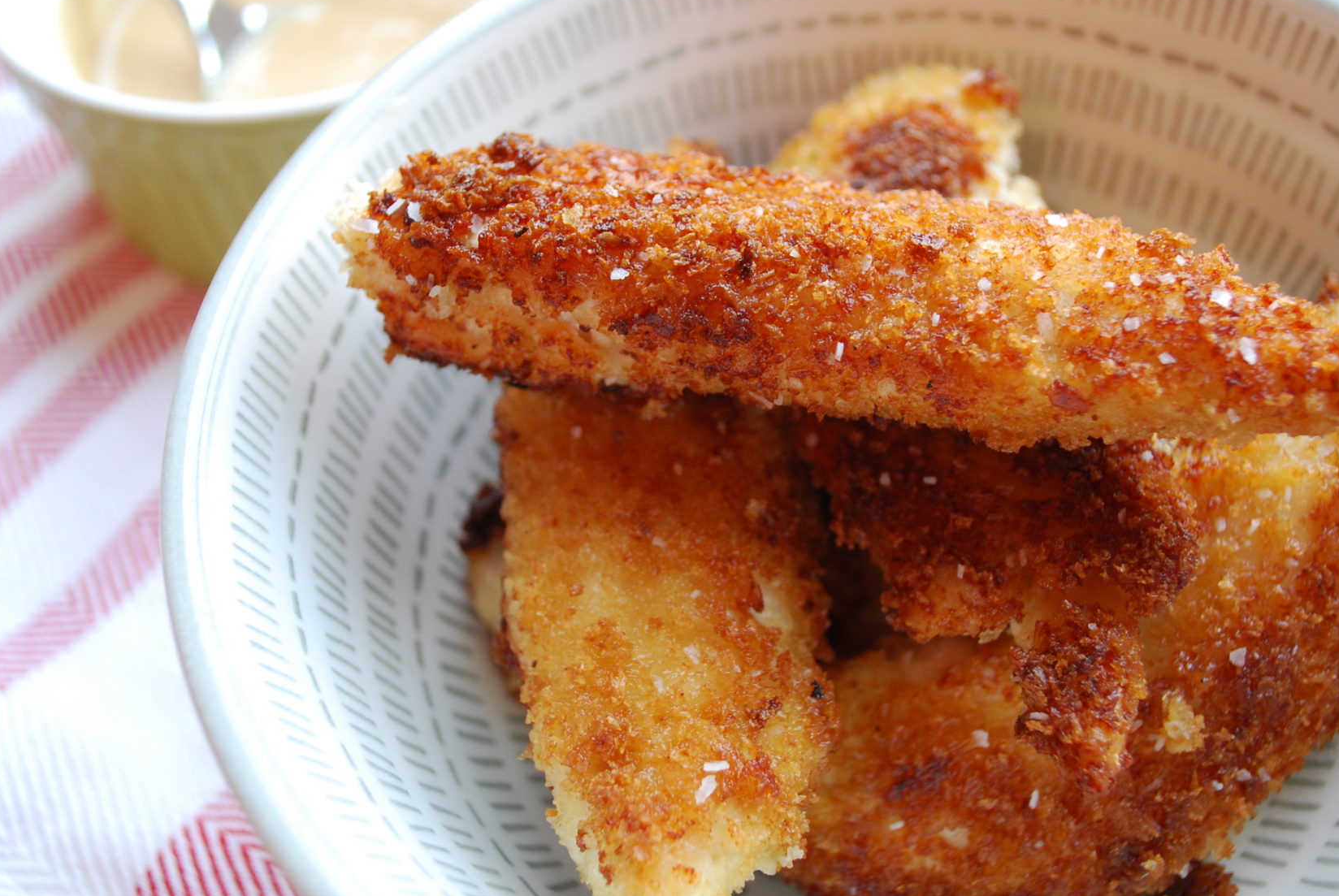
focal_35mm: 41
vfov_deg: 32.7
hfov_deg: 47.3
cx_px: 645
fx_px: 1527
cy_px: 403
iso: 320
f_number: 4
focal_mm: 22
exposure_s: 1/30
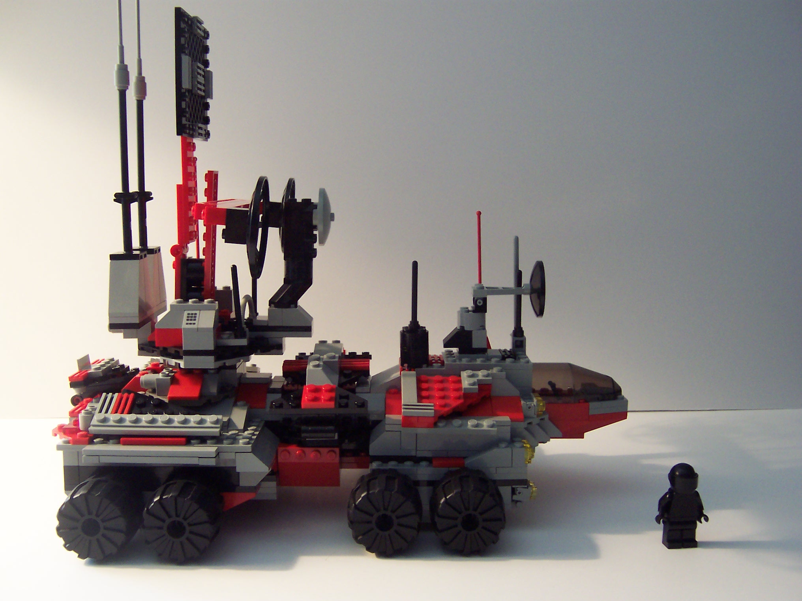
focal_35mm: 36
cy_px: 300
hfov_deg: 51.4
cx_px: 401
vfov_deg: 39.7
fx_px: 834
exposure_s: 1/8
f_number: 2.8
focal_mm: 5.6
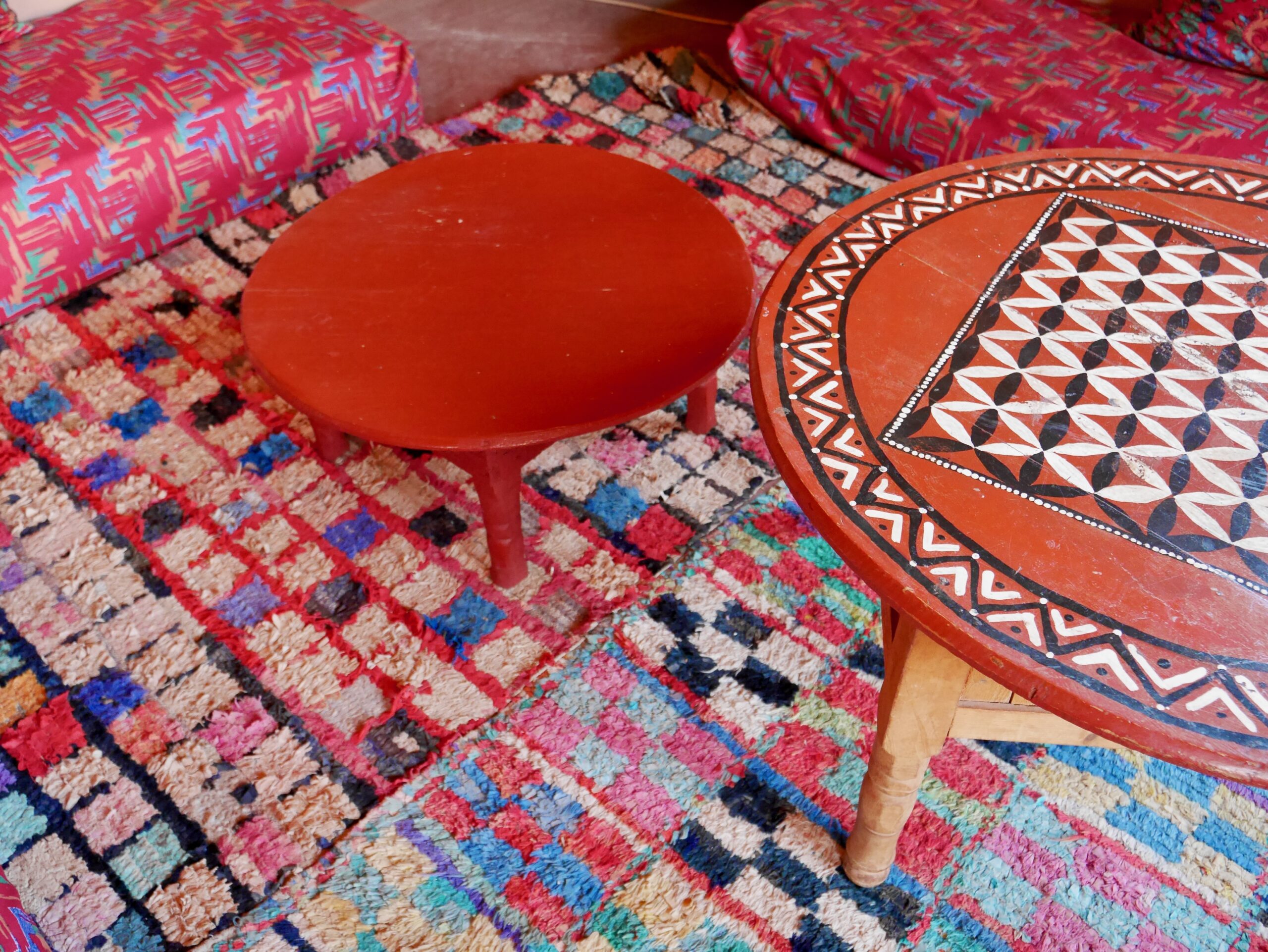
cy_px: 476
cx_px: 634
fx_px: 1173
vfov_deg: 44.2
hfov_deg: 56.8
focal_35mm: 32
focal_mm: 16
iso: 2500
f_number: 3
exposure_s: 1/60
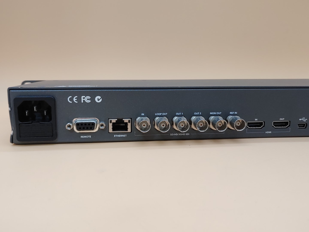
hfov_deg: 55.4
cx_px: 154
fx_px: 295
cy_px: 116
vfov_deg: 42.9
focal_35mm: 33
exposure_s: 1/61
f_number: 1.8
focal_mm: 4.36
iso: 50
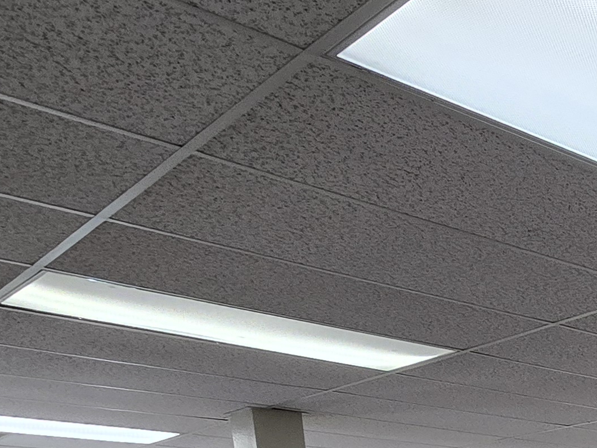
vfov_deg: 22.3
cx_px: 965
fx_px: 845
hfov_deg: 25.3
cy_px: 734
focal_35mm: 49
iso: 100
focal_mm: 2.2
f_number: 2.2
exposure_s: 1/60
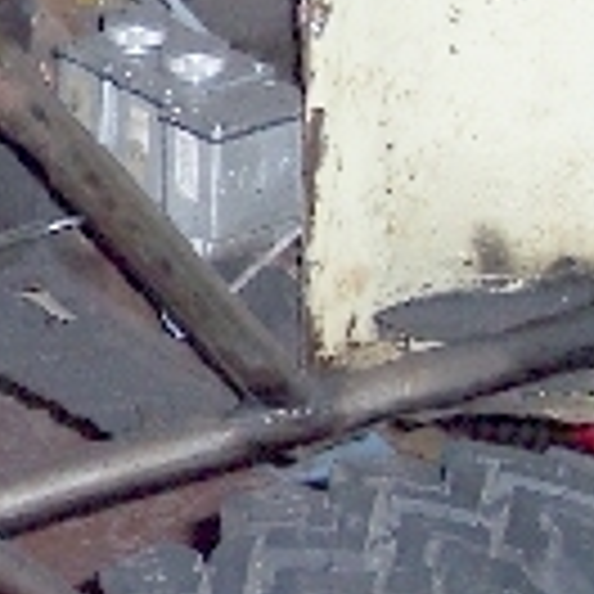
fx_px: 3106
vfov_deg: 10.9
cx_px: -518
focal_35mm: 160
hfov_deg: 10.2
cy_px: 144
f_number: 2.8
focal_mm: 8
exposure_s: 1/30
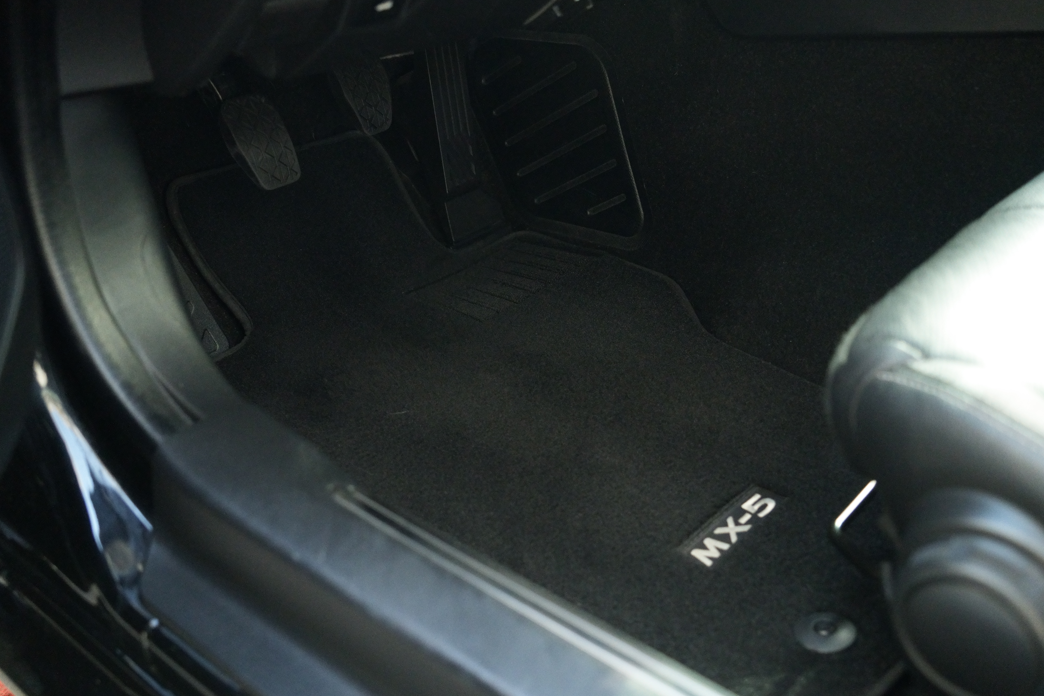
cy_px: 342
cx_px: 531
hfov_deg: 50.8
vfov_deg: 35.1
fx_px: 1100
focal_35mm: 38
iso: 2500
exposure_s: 1/100
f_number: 2.8
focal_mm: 24.6
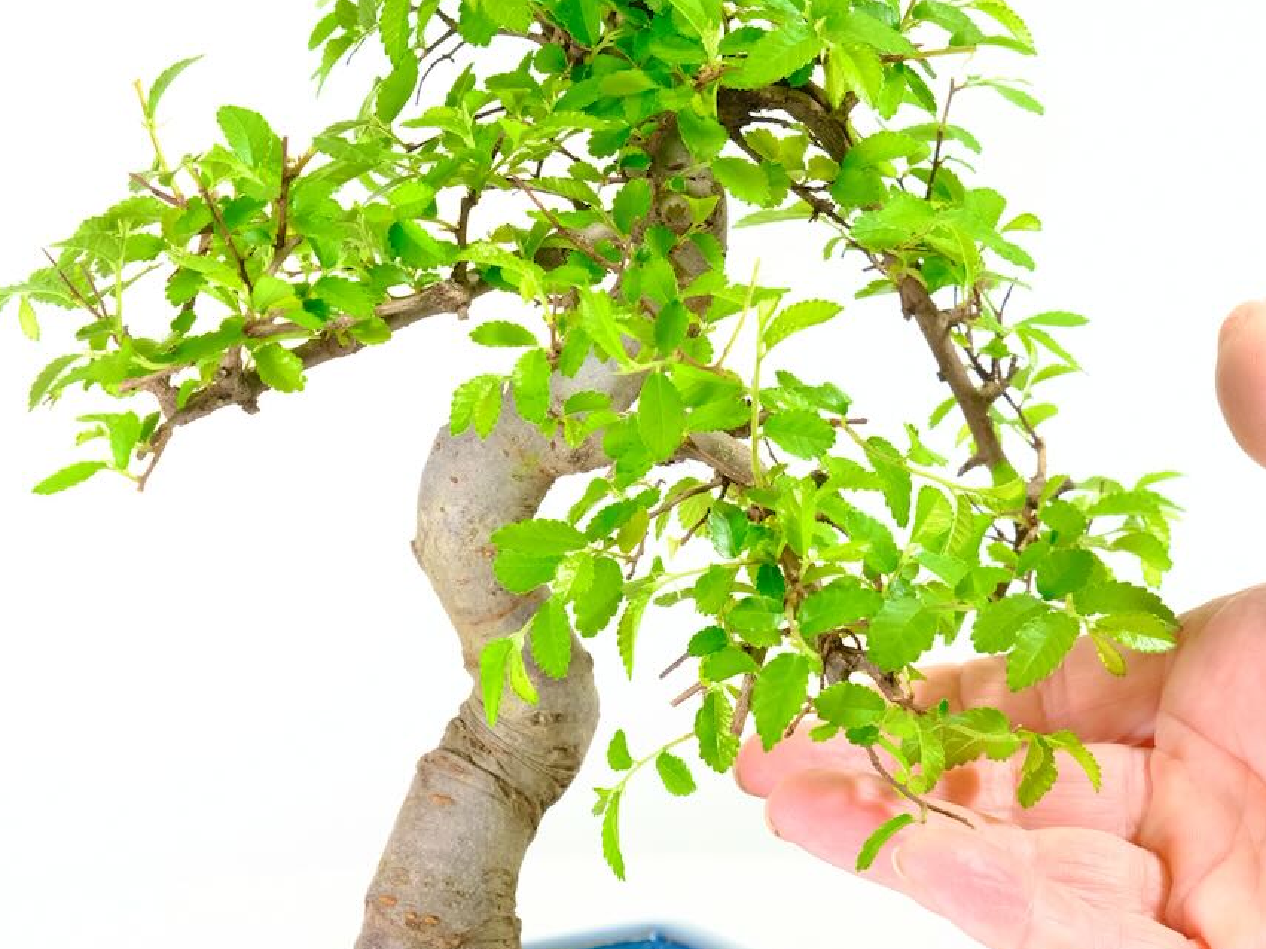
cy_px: 495
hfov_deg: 16.0
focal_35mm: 123
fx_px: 4498
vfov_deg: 12.0
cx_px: 634
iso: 1600
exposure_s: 1/50
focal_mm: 56.5
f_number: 8
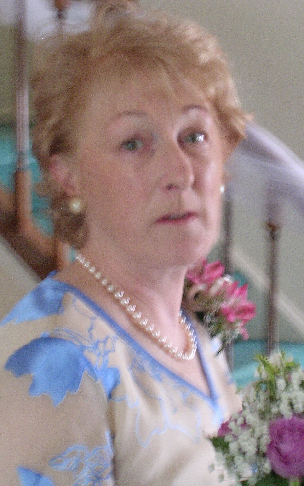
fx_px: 1630
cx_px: 173
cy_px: 244
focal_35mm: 123
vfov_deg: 17.0
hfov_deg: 10.7
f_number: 4.9
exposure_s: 1/1.8
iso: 400
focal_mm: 17.4
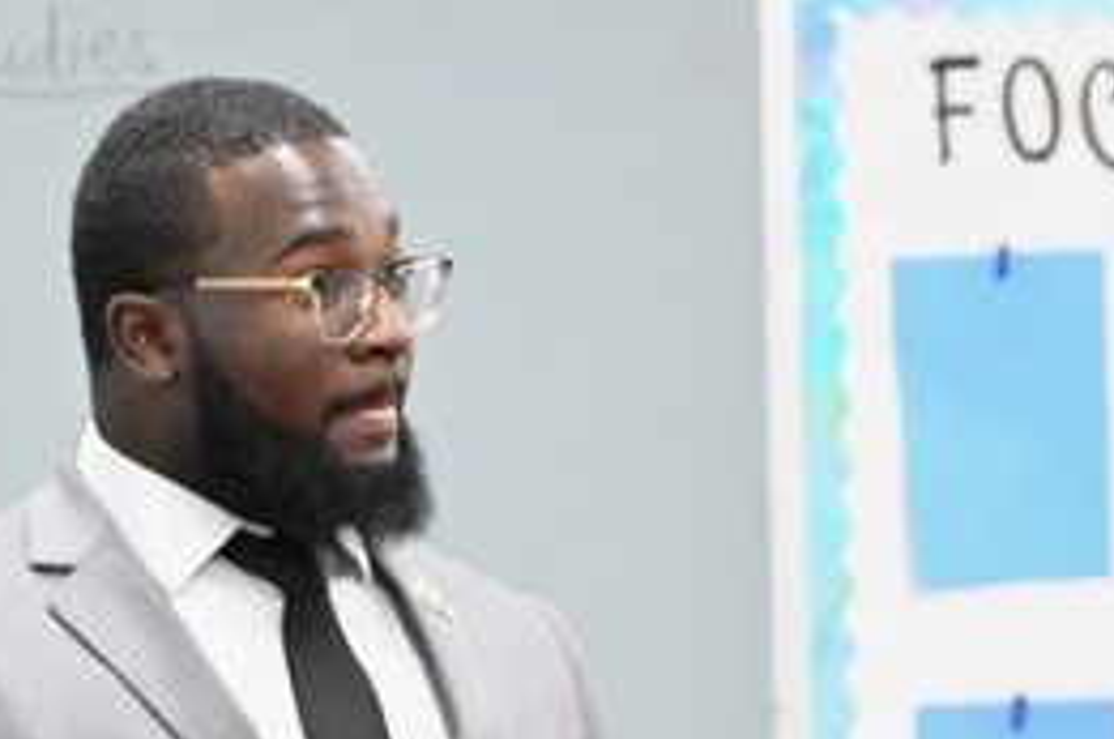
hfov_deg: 7.5
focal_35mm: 275
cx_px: 282
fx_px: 8494
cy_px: 1211
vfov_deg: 4.9
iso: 2200
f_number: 4
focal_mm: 70
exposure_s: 1/125
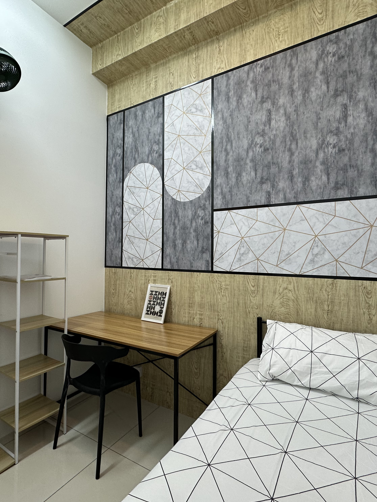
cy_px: 247
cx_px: 173
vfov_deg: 84.7
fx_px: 276
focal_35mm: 19
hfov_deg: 68.6
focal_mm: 2.22
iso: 100
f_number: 2.2
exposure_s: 1/100
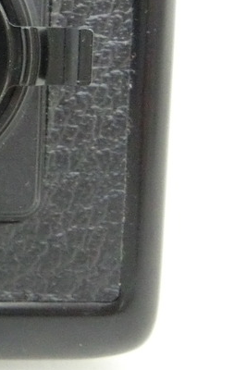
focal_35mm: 78
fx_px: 802
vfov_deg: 25.5
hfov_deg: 14.0
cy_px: 66
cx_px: -286
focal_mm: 4.5
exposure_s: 1/25
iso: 640
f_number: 7
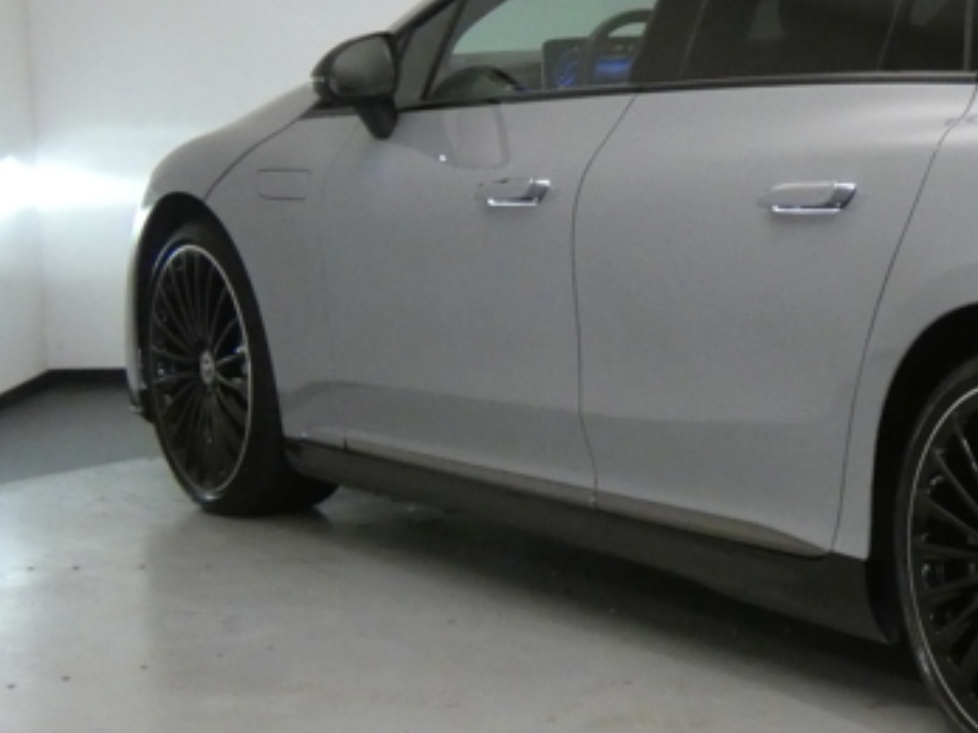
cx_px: 1110
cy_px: 352
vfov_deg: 14.0
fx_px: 2994
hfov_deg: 17.8
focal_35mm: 106
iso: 1000
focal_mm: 8.2
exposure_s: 1/80
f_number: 3.8
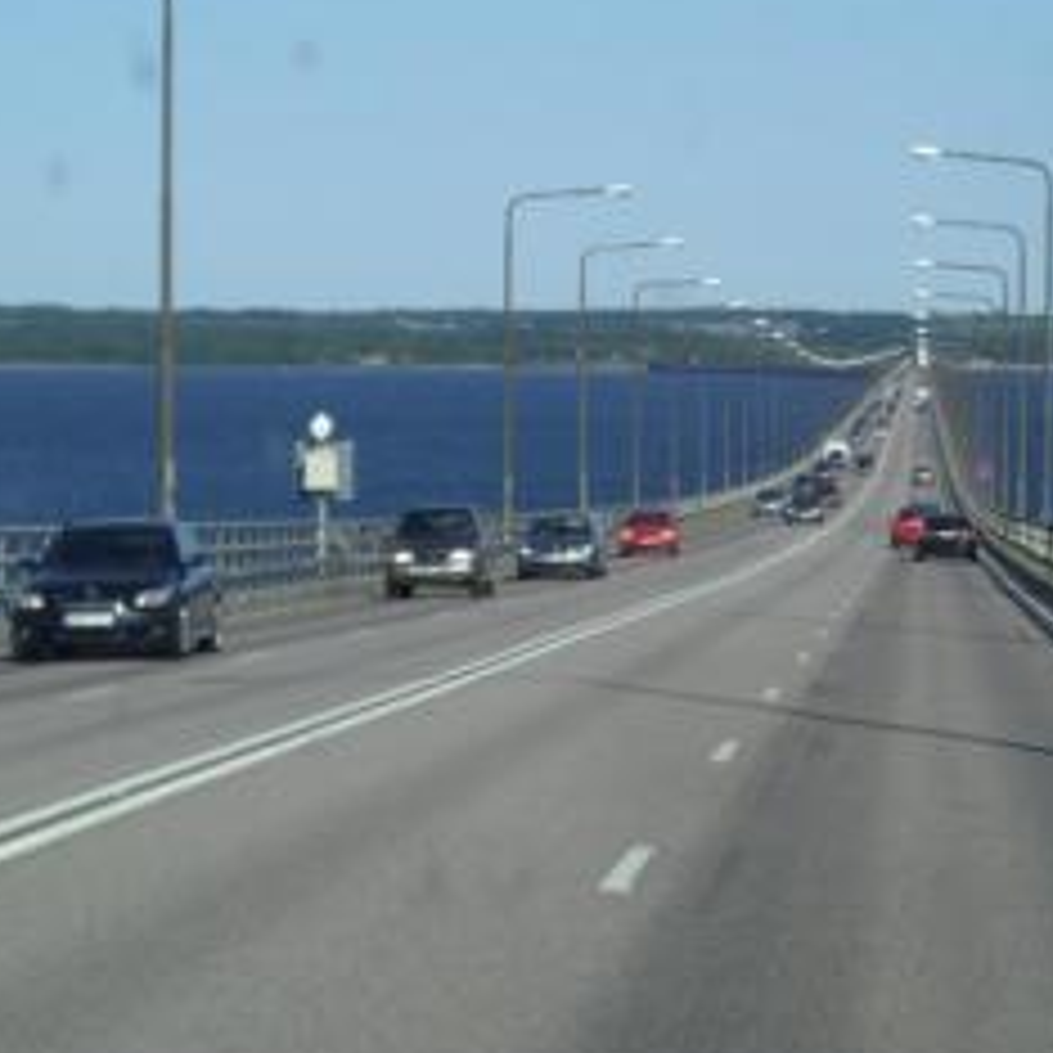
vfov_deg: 10.2
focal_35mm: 172
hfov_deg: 10.2
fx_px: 5919
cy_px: 428
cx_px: 756
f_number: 5.2
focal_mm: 18.6
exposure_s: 1/500
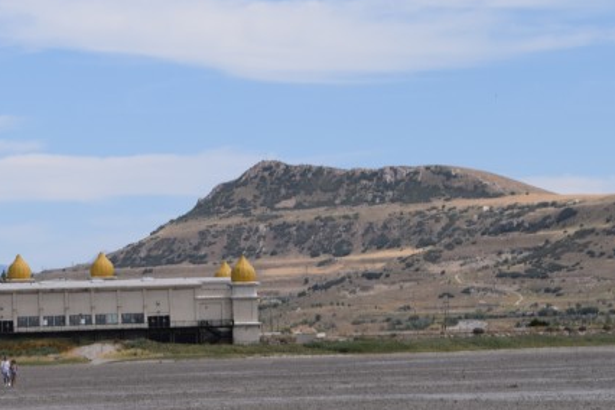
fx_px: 3386
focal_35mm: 198
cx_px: 36
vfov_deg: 6.9
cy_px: 261
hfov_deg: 10.3
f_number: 11
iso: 200
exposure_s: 1/500
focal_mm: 55
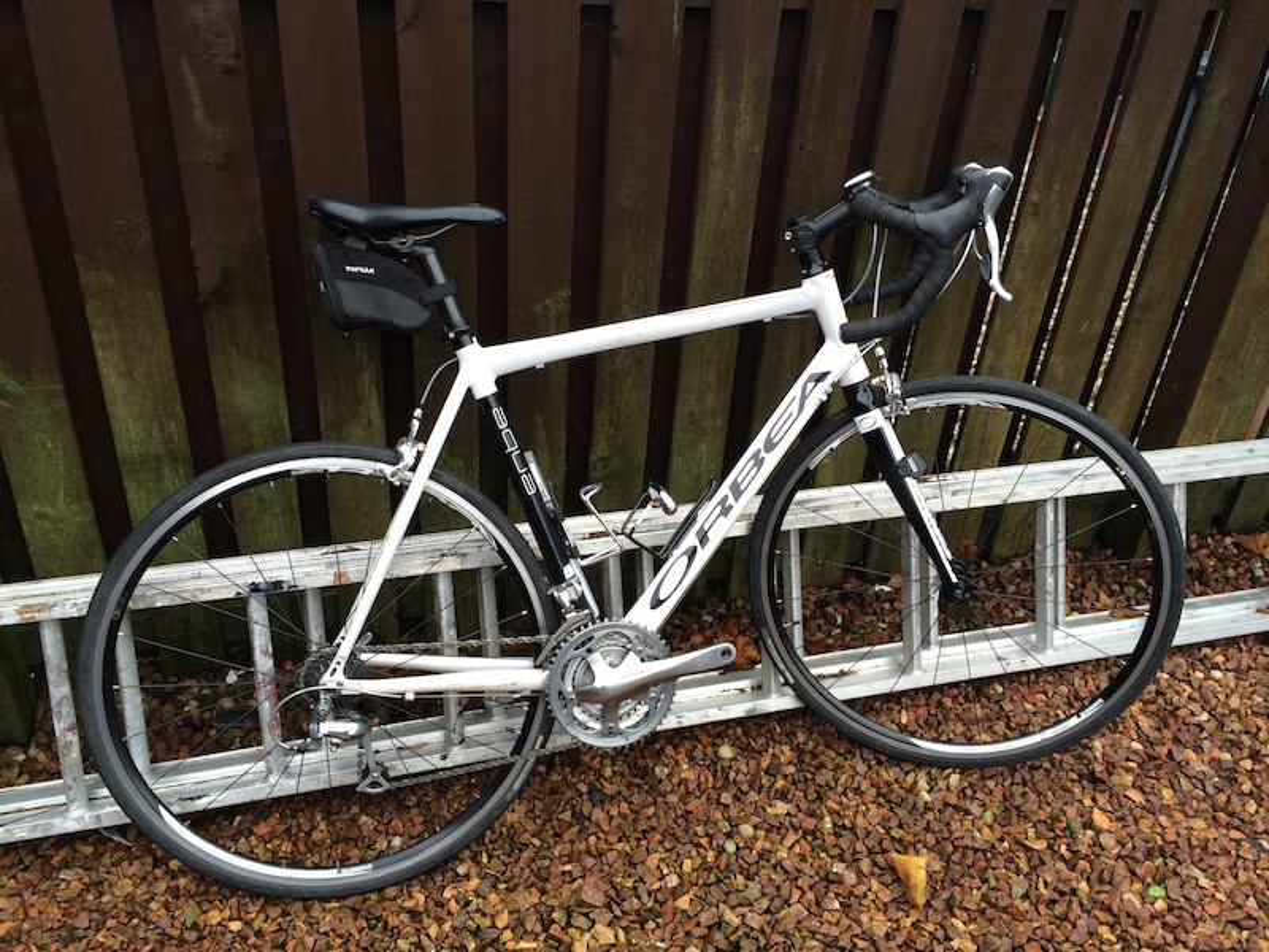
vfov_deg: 48.2
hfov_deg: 61.7
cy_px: 476
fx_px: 1063
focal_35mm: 29
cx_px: 634
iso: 64
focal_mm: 4.15
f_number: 2.2
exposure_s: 1/100
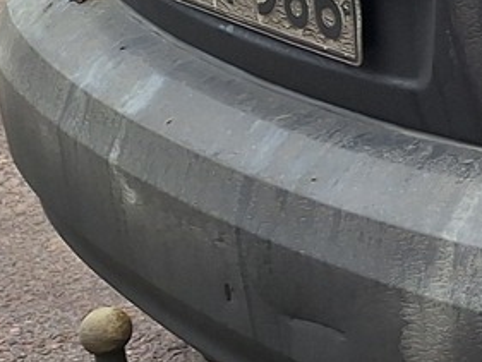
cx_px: 988
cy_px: -105
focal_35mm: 118
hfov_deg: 13.9
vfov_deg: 12.2
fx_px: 1644
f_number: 1.8
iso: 40
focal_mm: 5.54
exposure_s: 1/464
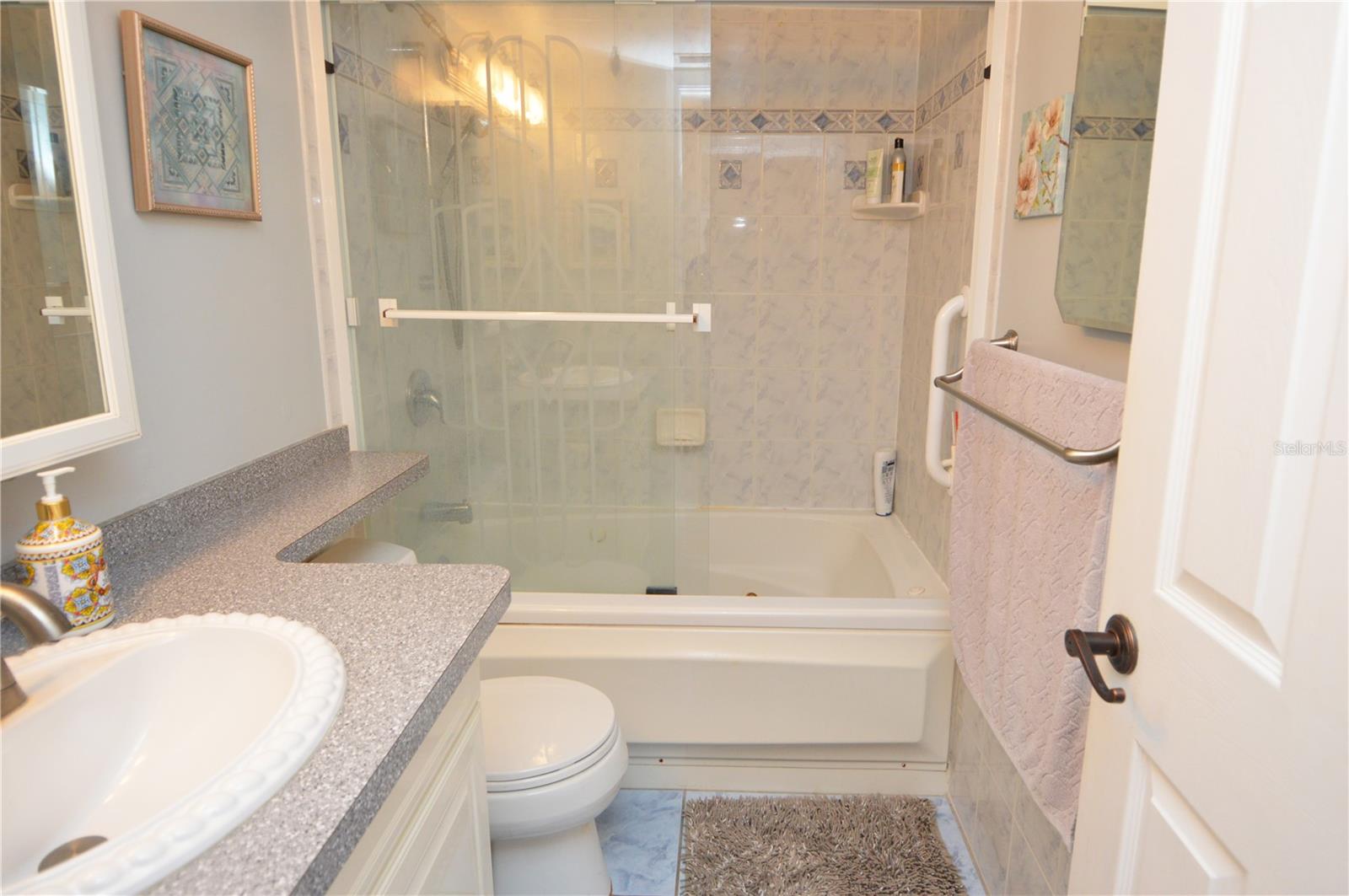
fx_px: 674
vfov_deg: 67.3
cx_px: 674
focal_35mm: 18
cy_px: 448
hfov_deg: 90.1
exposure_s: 1/60
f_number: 4
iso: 640
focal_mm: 12
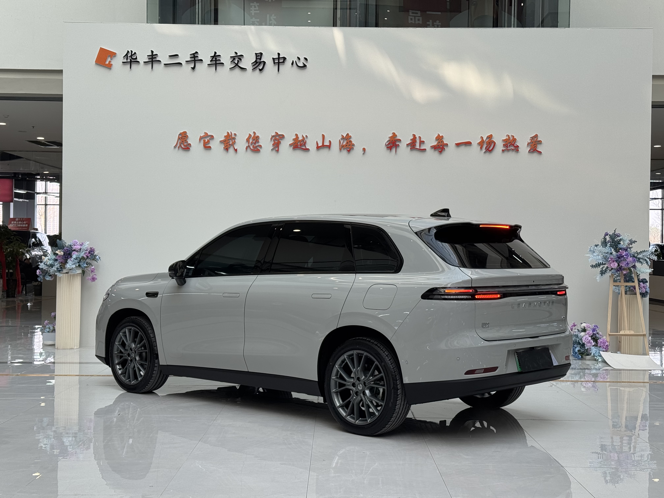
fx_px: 921
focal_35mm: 48
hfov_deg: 39.7
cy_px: 249
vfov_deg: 30.3
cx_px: 332
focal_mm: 6.76
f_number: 1.78
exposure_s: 1/370
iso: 64
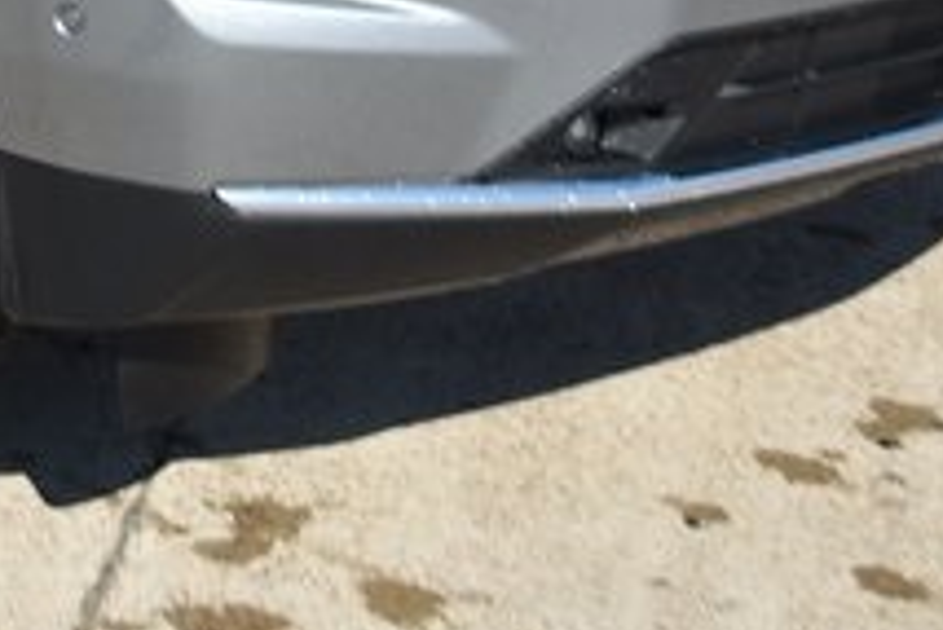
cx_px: -372
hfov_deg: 13.1
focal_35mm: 150
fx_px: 3942
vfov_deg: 8.5
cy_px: -793
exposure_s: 1/640
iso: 100
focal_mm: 21
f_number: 5.6
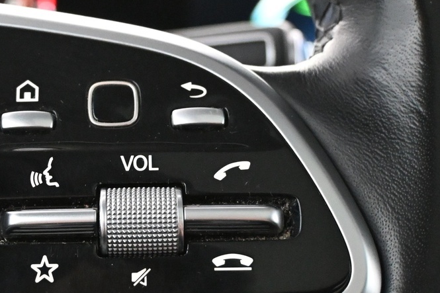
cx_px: 128
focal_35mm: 95
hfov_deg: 21.3
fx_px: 1161
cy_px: 151
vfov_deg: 14.4
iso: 5600
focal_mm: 26
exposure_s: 1/40
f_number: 4.5
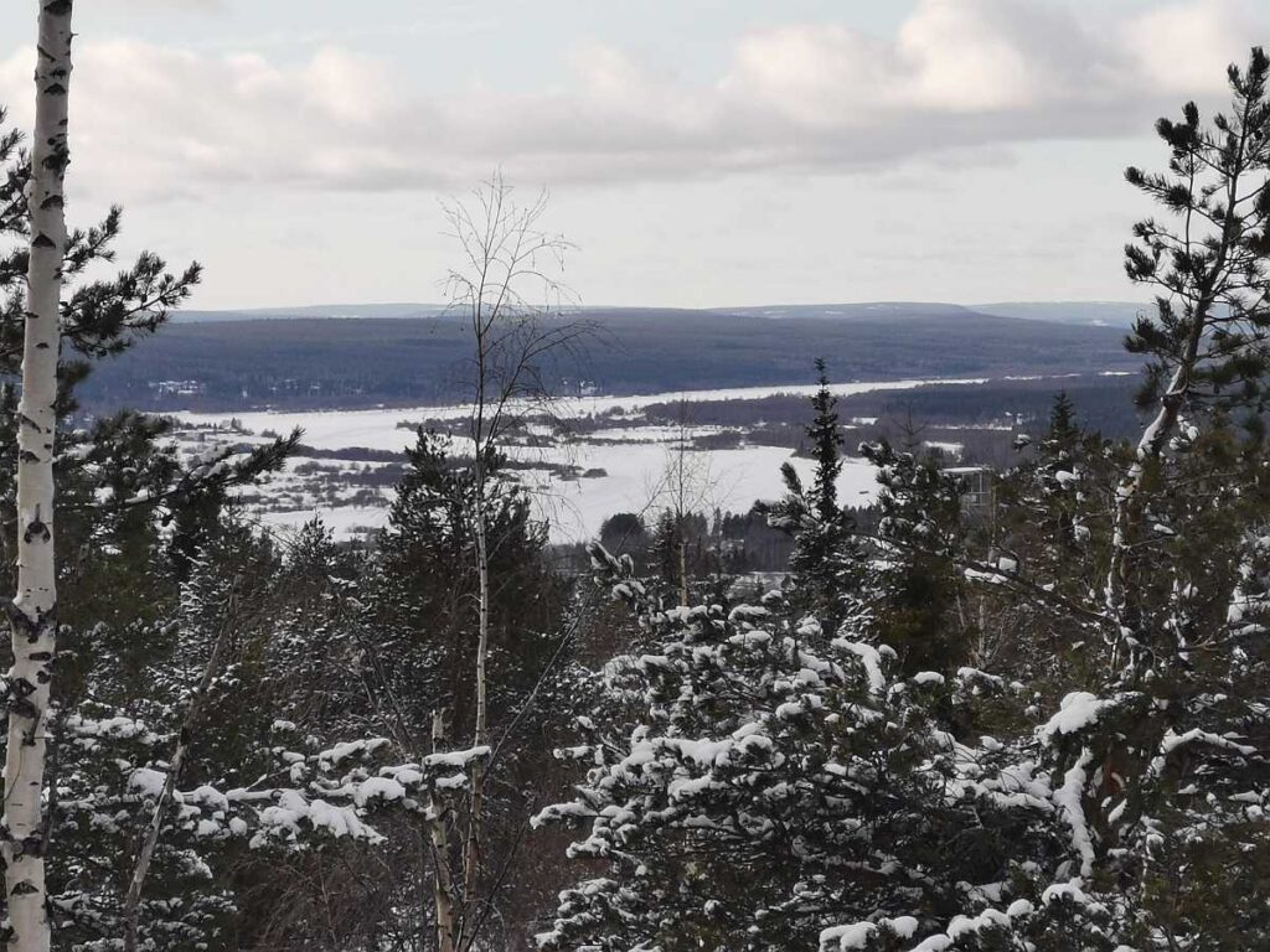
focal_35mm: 135
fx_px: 4953
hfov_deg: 14.6
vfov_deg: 11.0
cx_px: 635
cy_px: 476
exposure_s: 1/816
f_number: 2.4
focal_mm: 7.48
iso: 50
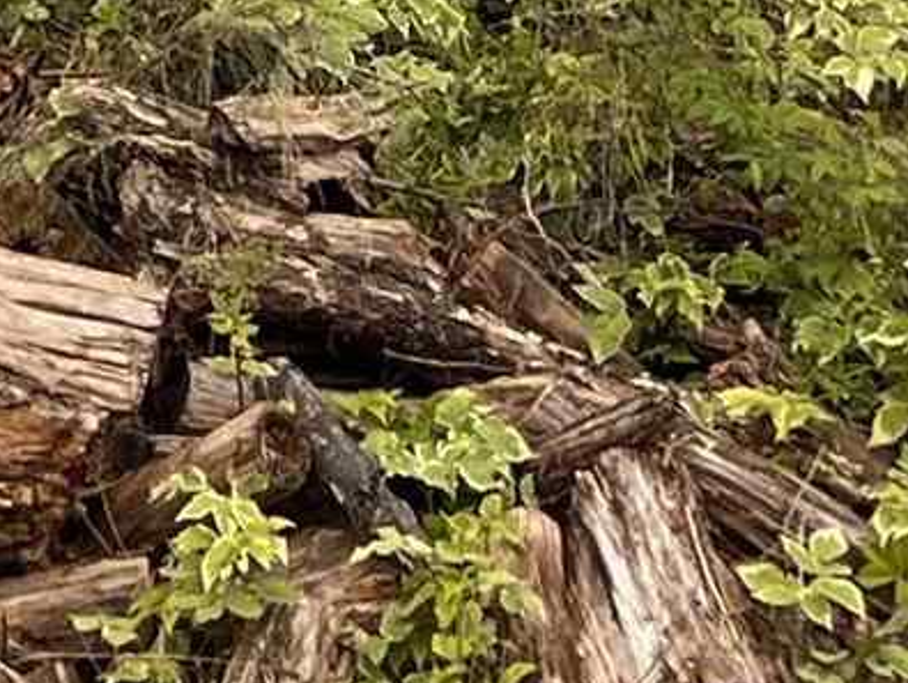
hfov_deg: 9.8
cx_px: 543
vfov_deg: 6.6
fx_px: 5303
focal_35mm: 202
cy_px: -1440
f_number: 1.5
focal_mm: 5.7
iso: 50
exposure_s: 1/2695
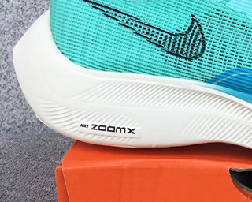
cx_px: 264
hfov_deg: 21.5
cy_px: 113
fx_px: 634
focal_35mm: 85
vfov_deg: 18.1
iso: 25
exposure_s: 1/529
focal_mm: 3.3
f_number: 2.4
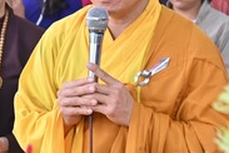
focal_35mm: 248
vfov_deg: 5.5
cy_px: 21
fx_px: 1577
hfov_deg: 8.2
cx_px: -28
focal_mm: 70
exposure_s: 1/100
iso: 800
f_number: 5
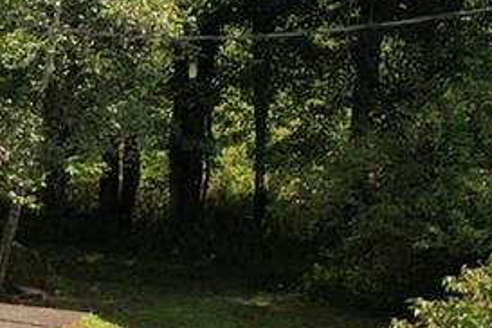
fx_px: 2255
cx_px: -620
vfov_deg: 8.3
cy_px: 152
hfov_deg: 10.9
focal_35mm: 165
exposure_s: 1/1000
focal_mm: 8.38
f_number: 2.8
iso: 100
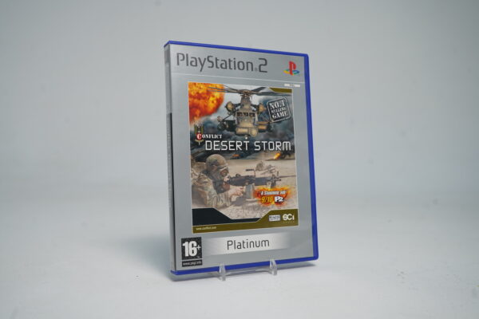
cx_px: 240
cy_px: 160
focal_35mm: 35
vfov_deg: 37.9
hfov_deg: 54.4
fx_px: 466
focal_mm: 35
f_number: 6.3
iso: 250
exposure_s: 1/40
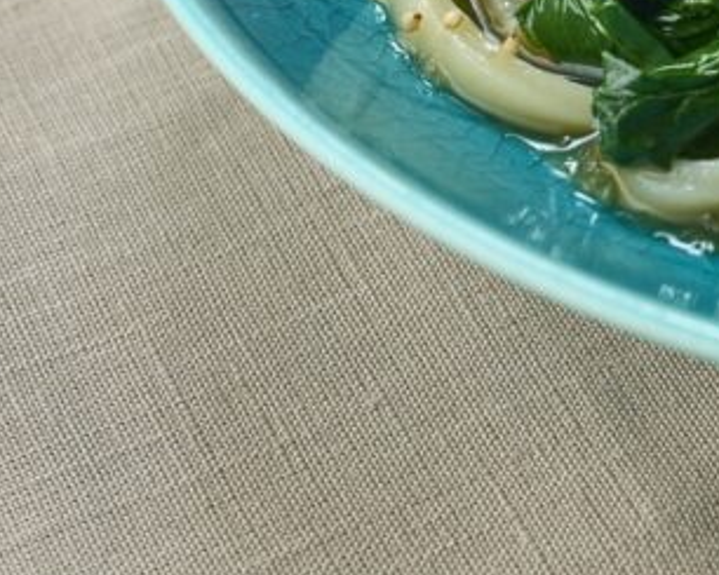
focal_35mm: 220
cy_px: -210
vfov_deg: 7.0
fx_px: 4683
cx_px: 1015
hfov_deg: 8.6
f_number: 9
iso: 200
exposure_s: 1/100
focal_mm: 70
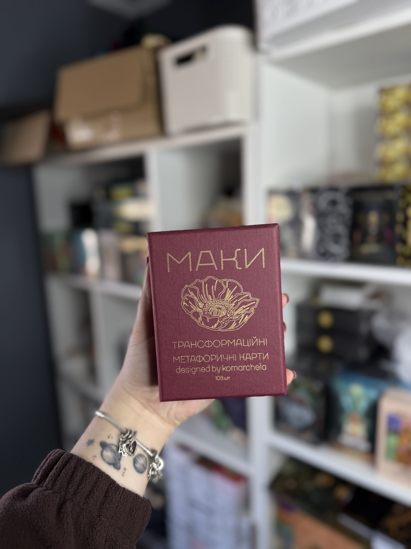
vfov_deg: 71.6
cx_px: 206
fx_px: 380
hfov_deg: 56.8
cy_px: 274
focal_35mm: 24
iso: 64
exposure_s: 1/160
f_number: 1.78
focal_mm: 6.76
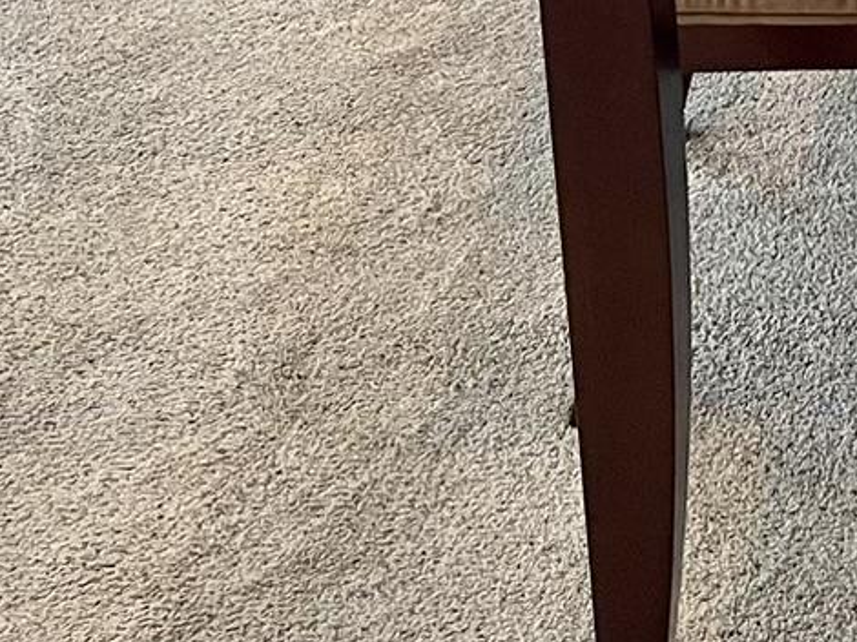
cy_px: -569
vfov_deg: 12.3
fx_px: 2697
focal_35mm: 109
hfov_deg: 16.6
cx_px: 1255
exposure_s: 1/60
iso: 160
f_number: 1.6
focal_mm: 5.1
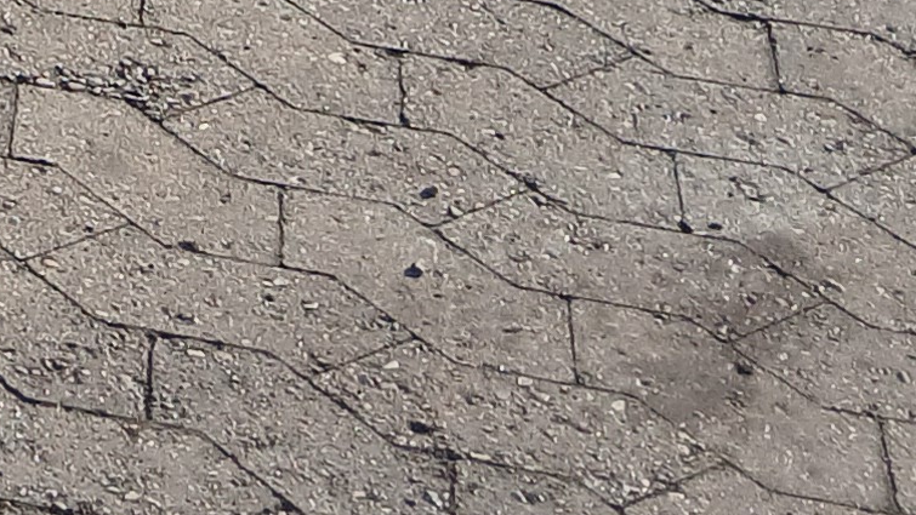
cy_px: -1150
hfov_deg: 12.1
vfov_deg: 6.9
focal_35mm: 153
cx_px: -1054
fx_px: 3717
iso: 20
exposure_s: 1/597
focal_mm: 3.98
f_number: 1.8
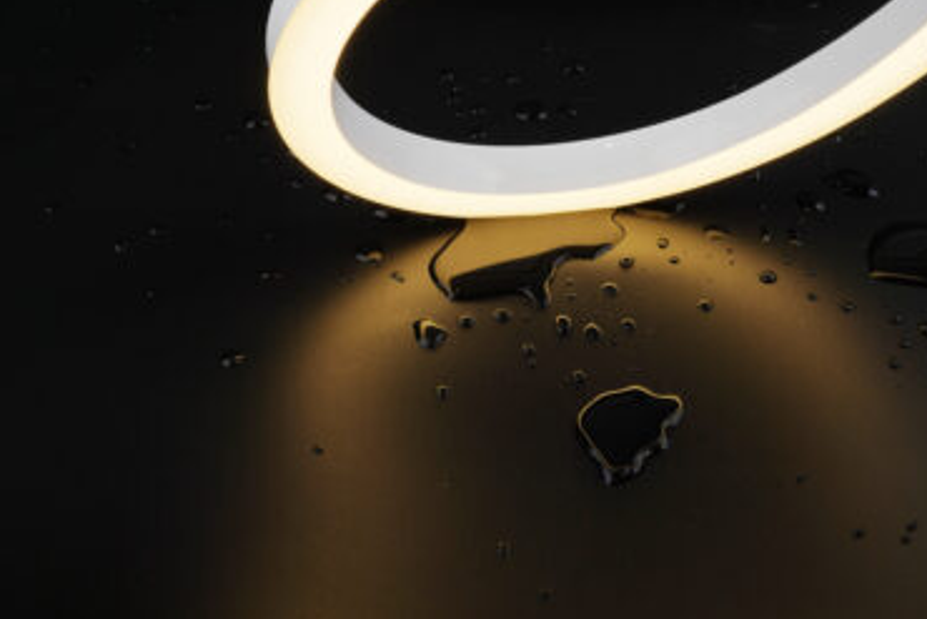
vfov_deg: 22.5
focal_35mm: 60
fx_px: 1546
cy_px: 168
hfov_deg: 33.3
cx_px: 526
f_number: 22
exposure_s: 1/20
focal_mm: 37
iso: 100
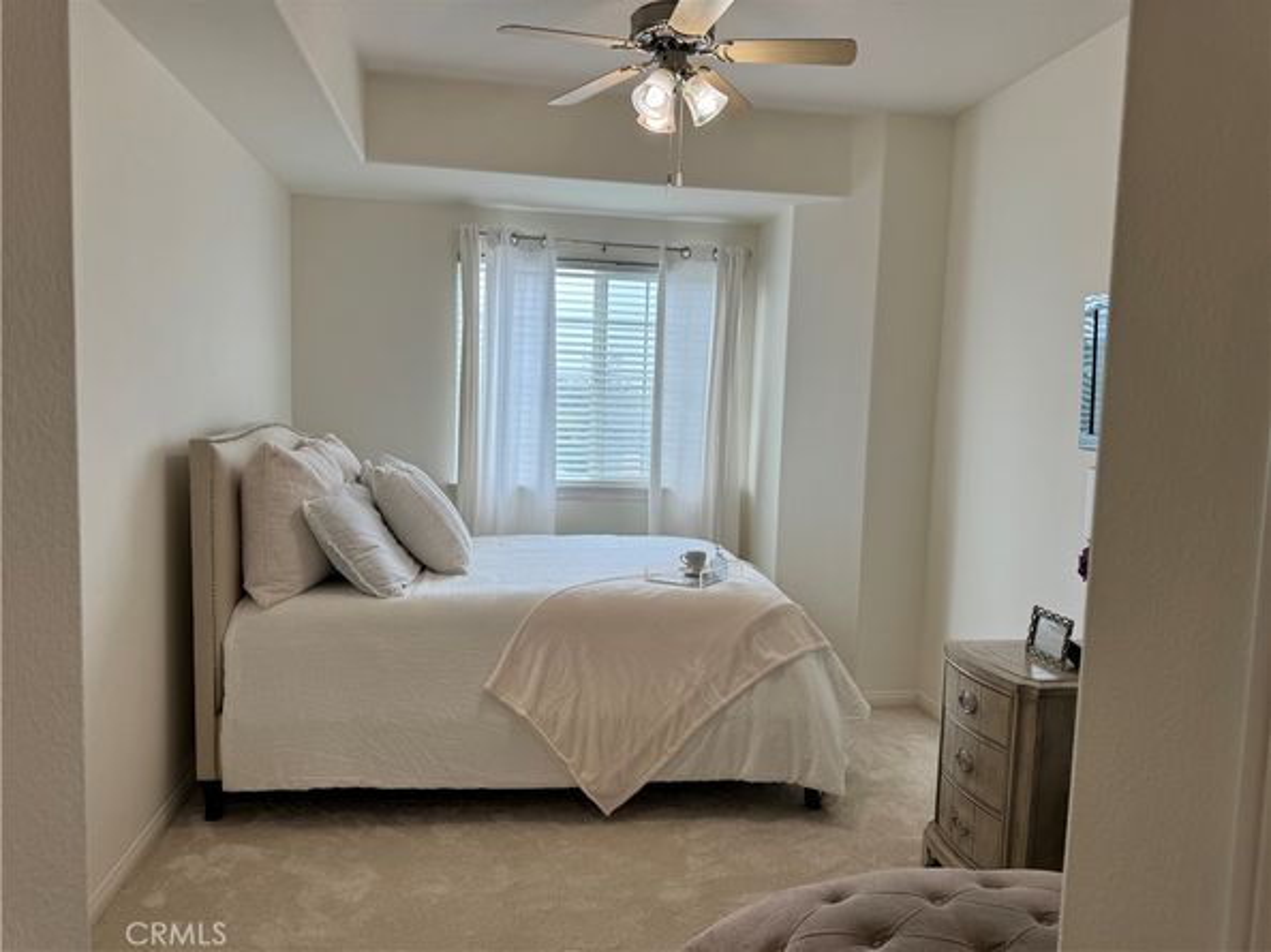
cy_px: 476
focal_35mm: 24
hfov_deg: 71.6
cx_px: 636
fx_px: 881
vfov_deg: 56.8
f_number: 1.78
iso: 64
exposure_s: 1/250
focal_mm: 6.76
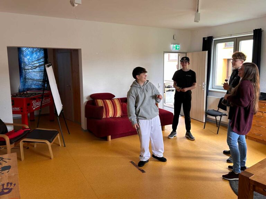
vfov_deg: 53.1
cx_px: 133
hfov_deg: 67.3
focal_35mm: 26
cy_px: 100
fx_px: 200
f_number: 1.5
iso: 80
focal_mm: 5.7
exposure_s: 1/50
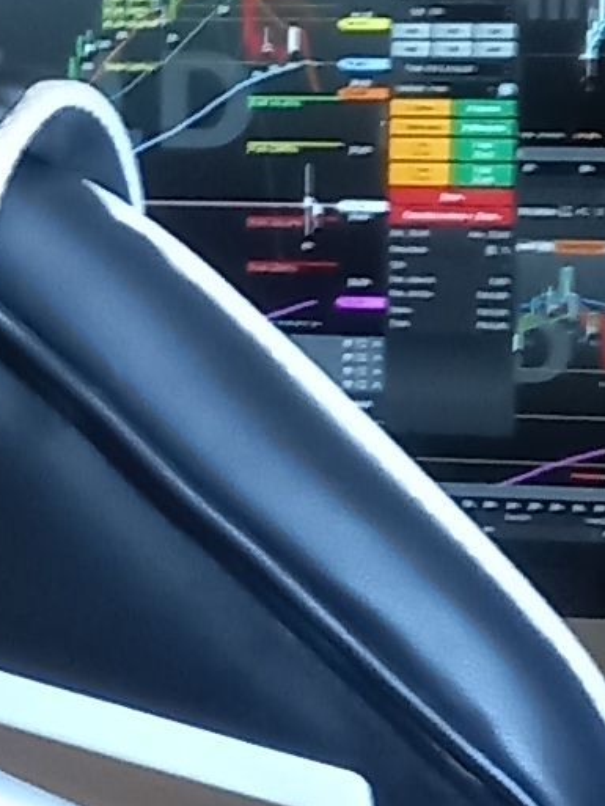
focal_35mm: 195
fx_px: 4542
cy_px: 206
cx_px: -1161
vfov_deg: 10.1
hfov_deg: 6.9
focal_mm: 4.6
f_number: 2
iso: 250
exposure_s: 1/24
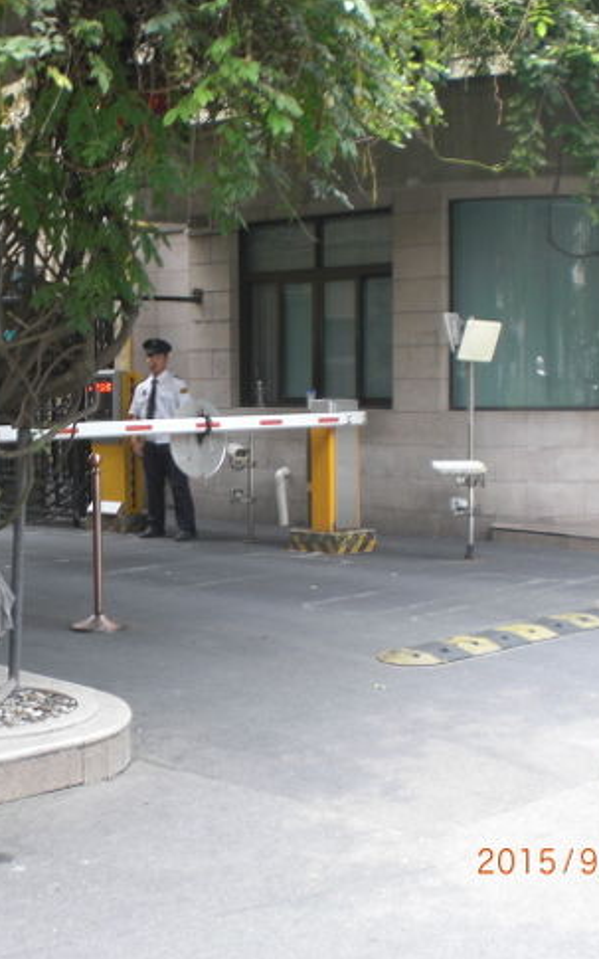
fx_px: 1411
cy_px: 480
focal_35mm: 54
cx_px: 95
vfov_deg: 37.5
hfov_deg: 23.5
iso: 64
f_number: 3.1
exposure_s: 1/100
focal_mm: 6.3
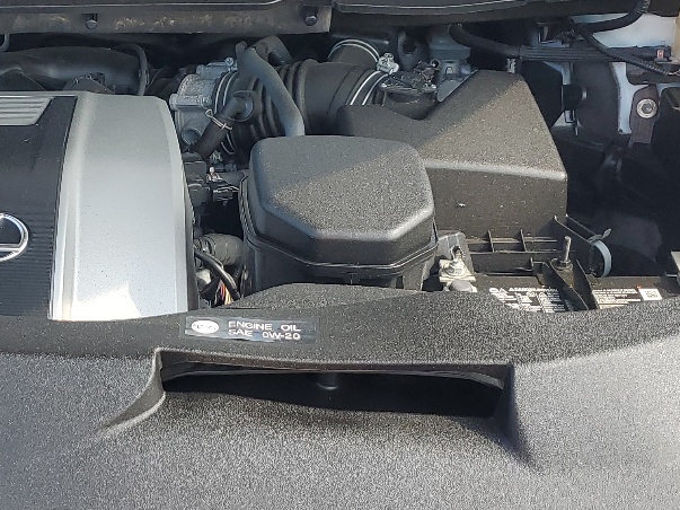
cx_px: 90
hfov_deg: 27.3
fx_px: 1355
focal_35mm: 69
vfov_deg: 21.2
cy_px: 172
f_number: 1.5
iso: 50
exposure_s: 1/588
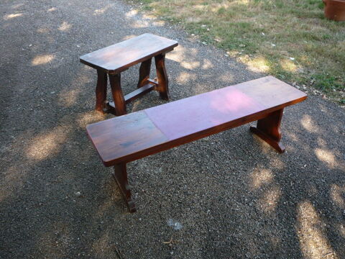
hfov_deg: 60.0
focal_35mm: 30
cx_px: 172
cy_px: 130
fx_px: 299
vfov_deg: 46.8
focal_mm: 5.2
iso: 100
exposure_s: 1/60
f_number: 3.3
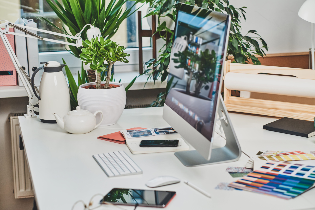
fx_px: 735
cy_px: 105
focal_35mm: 84
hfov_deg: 24.2
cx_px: 158
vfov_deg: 16.3
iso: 400
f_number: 2.8
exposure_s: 1/100
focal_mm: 56
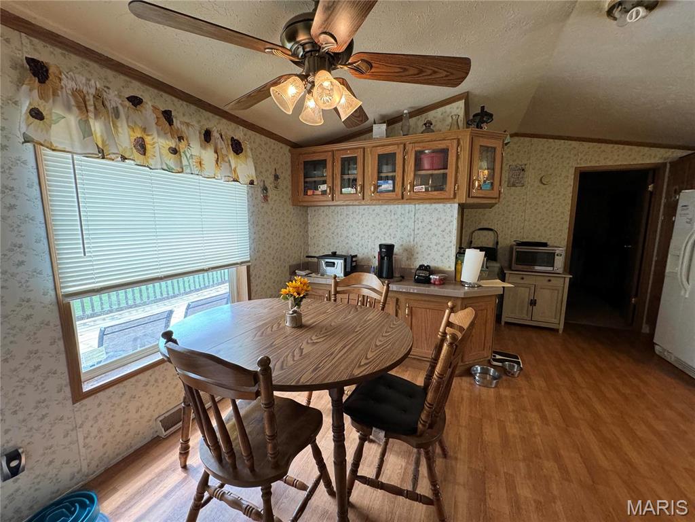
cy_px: 261
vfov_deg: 85.7
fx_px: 281
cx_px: 348
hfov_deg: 102.1
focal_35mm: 14
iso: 250
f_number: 2.2
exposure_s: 1/120
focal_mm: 2.22
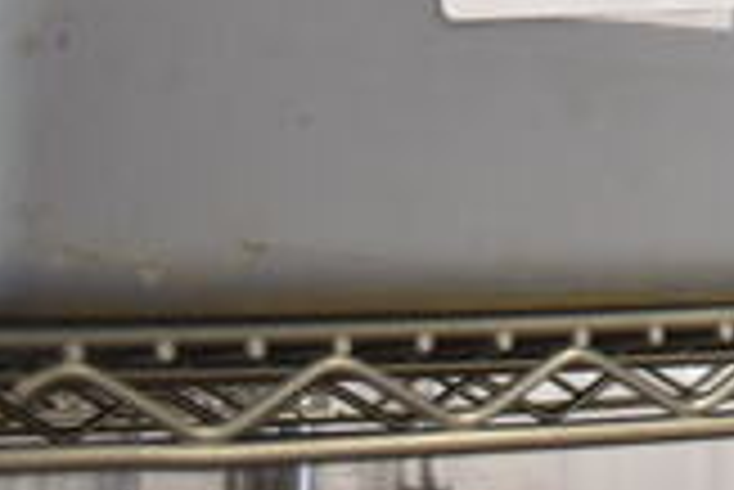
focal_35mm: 101
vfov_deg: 12.5
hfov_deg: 18.5
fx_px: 2061
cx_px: 1004
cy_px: -355
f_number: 3.5
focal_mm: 18
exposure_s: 1/125
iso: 800
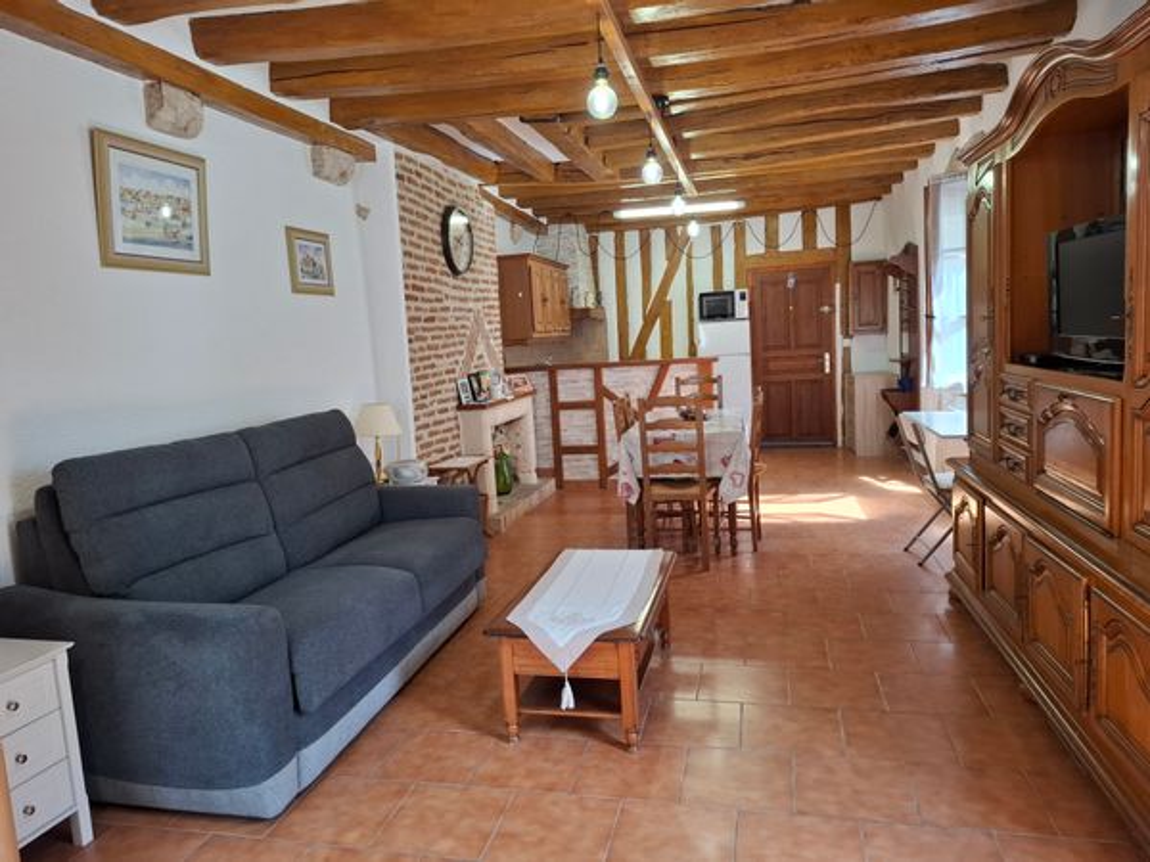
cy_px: 431
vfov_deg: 58.9
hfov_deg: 73.9
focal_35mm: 23
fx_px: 764
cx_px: 575
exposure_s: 1/100
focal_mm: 5.54
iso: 200
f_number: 1.8
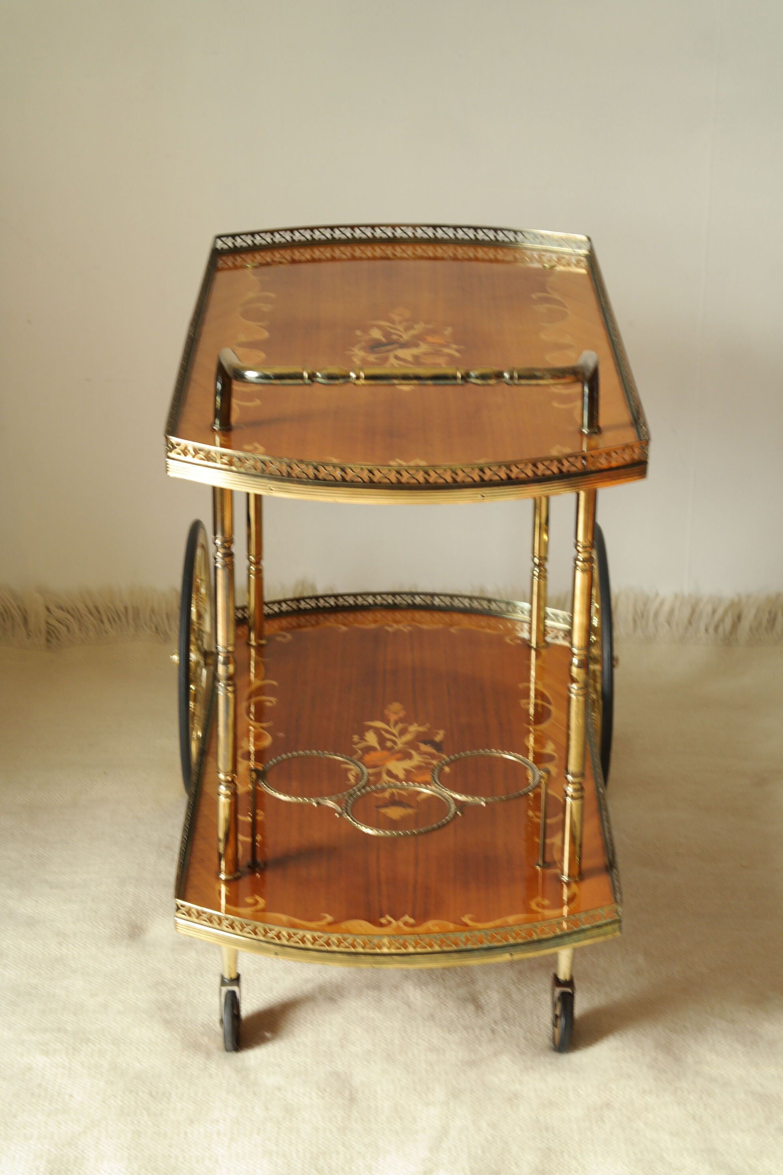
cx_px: 392
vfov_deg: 26.3
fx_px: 2512
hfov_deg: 17.7
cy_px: 588
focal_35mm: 77
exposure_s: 1/30
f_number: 5.6
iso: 400
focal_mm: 50
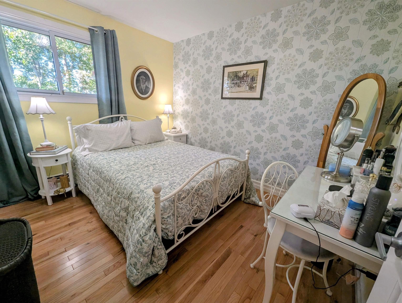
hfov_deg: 106.1
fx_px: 151
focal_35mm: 13
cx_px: 201
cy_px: 152
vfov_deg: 90.1
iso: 111
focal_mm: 1.95
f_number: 2.2
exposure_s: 1/120
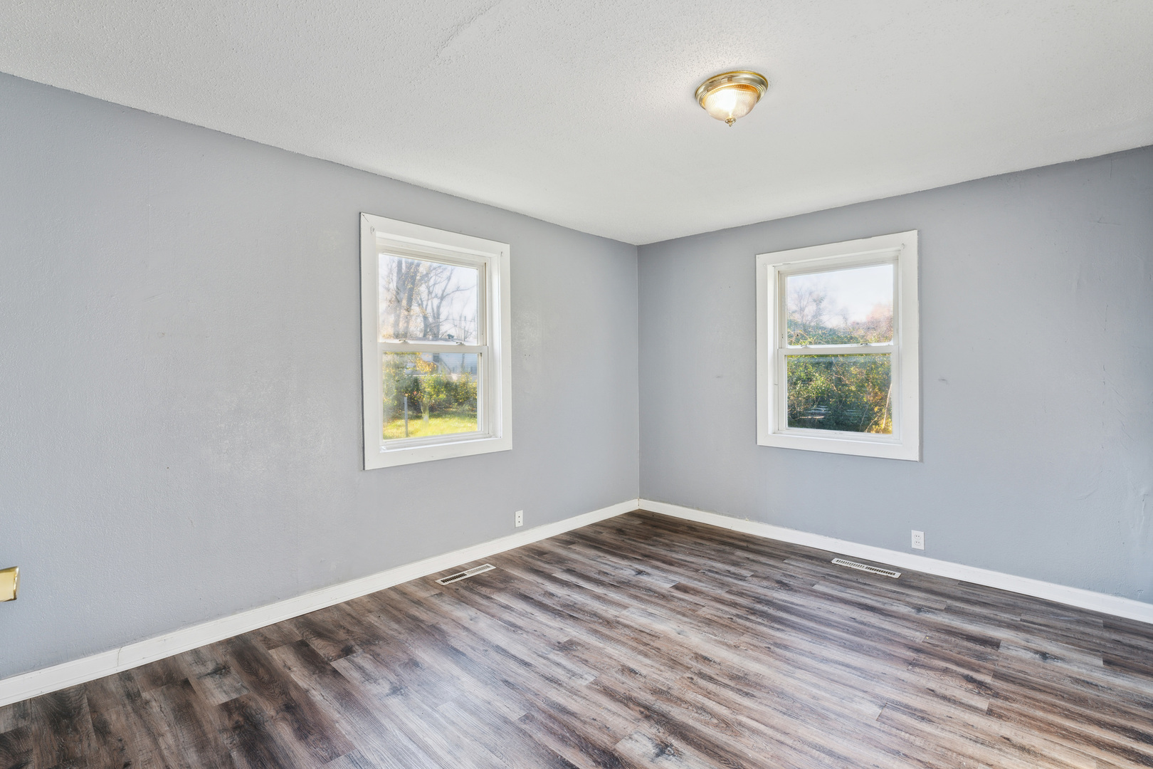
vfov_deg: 72.7
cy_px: 384
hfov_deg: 95.7
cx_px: 576
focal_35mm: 16
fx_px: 522
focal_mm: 16.3
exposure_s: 1/1.67
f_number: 13
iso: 100
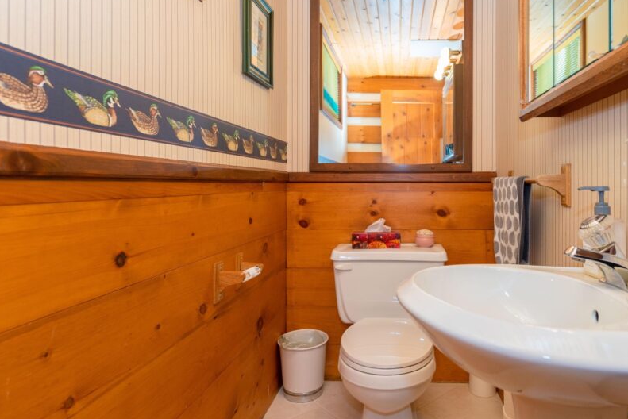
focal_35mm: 22
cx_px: 360
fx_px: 384
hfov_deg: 78.1
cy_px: 184
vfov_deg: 57.1
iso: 640
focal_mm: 17
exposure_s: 1/200
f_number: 3.5
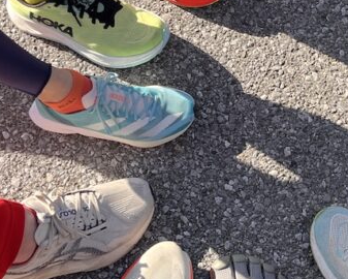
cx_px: 276
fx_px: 794
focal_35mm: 77
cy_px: 87
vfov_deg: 19.8
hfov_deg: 24.4
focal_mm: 5.1
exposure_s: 1/840
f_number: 1.6
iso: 50
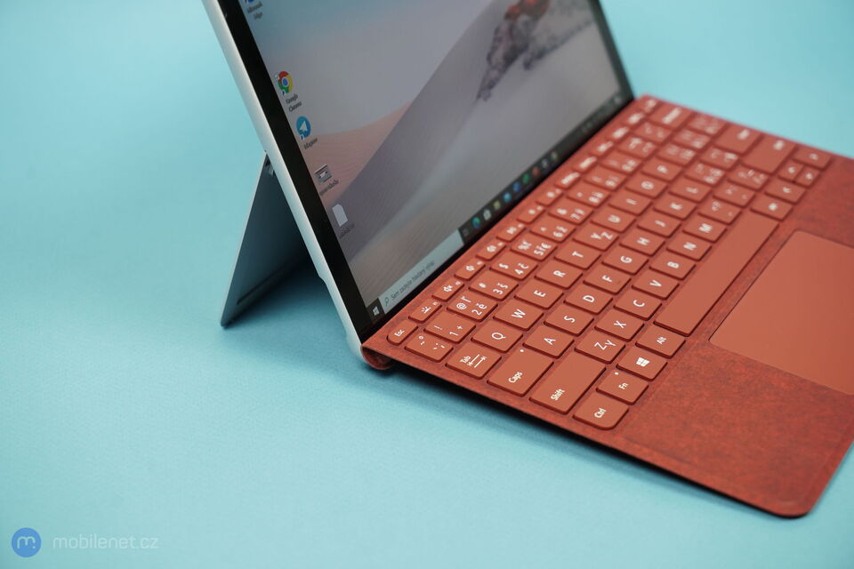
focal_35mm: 70
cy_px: 284
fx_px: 1660
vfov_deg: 19.5
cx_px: 427
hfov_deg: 28.8
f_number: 5.6
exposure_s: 1/200
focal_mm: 70
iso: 1600
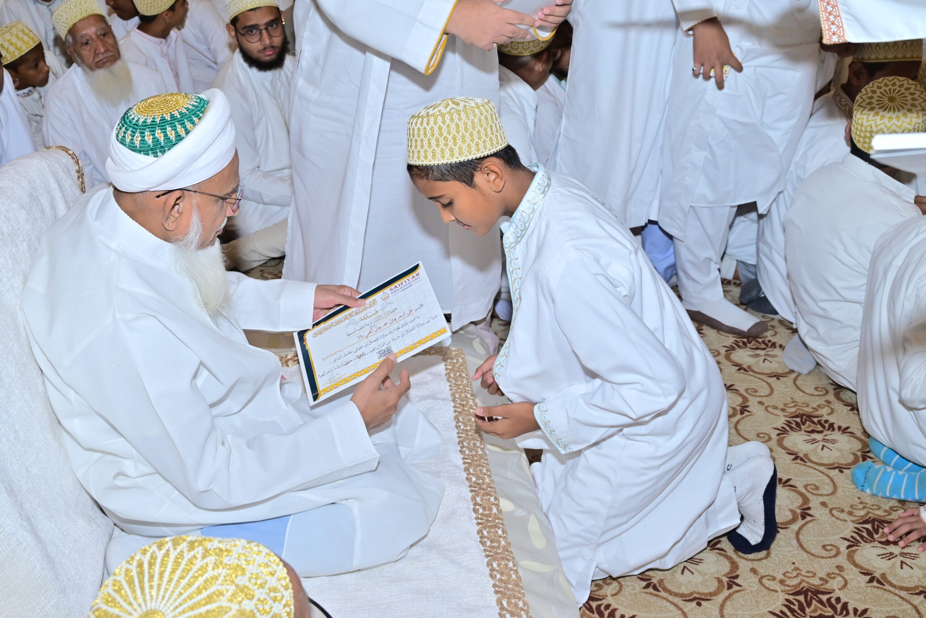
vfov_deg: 32.6
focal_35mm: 41
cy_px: 309
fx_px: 1055
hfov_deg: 47.4
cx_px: 463
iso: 640
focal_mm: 41
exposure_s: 1/125
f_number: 8
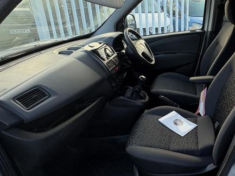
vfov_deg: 48.1
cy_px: 78
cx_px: 188
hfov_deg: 57.2
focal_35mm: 29
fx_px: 197
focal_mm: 2.22
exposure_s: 1/99
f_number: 2.2
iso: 80
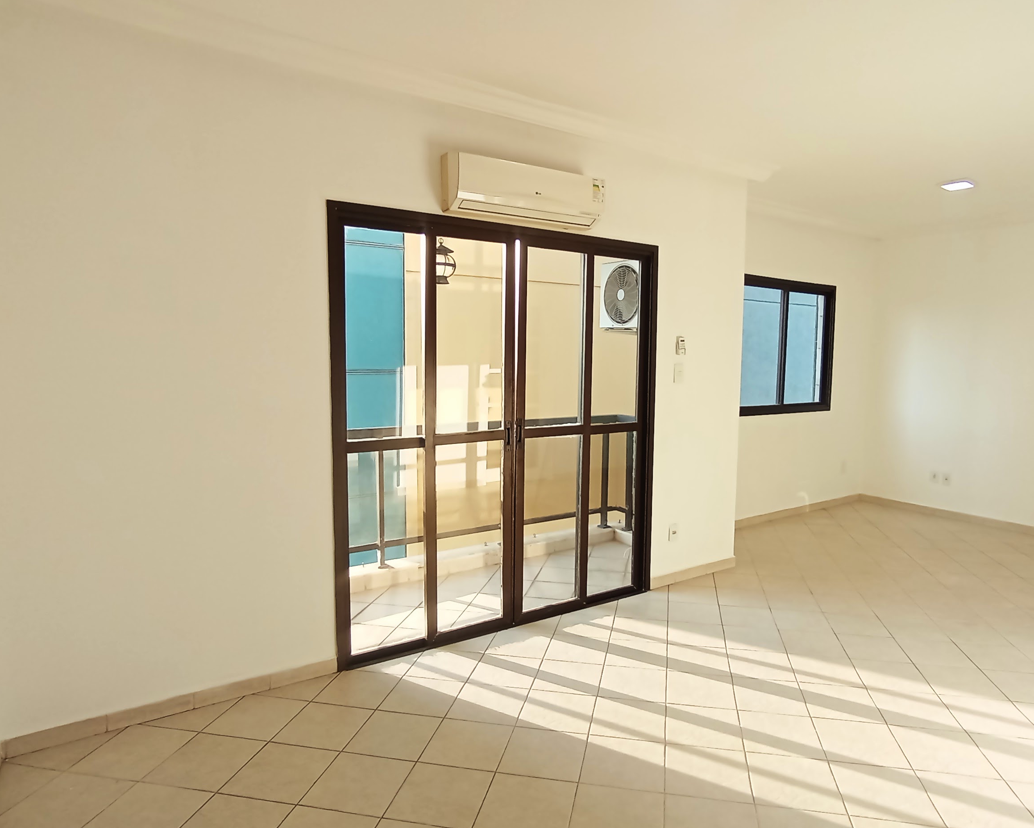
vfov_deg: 63.1
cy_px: 409
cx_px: 552
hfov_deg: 74.9
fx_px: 673
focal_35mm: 22
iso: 50
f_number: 2.2
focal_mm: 1.65
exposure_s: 1/155
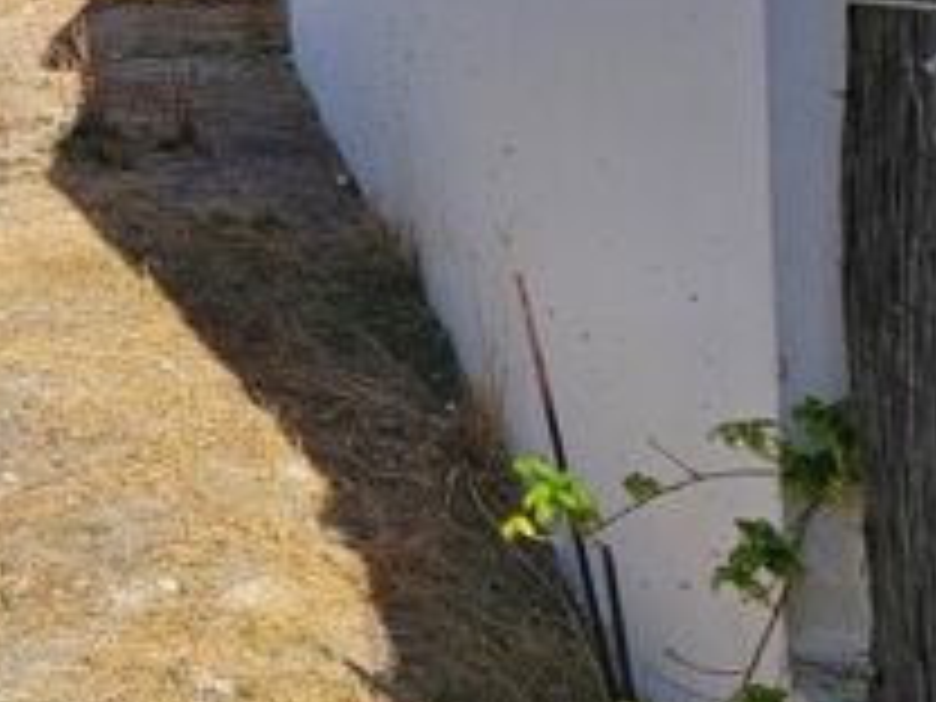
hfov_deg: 28.6
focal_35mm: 44
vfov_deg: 28.2
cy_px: -166
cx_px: -452
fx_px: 1190
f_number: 2.2
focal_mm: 2.2
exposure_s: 1/3309
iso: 50
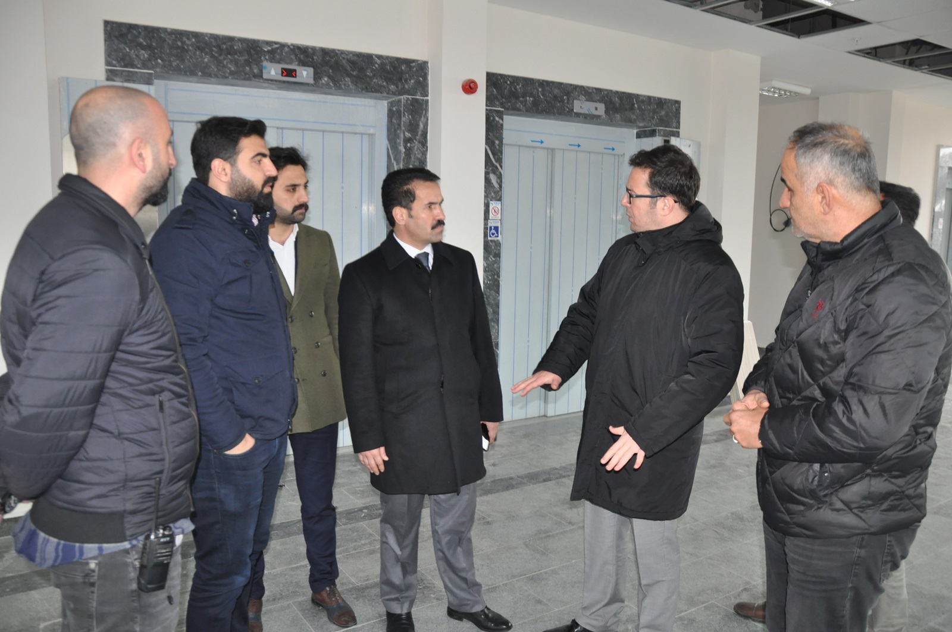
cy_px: 316
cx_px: 476
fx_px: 713
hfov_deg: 67.4
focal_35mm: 27
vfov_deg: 47.8
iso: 800
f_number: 3.5
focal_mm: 18
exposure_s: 1/60
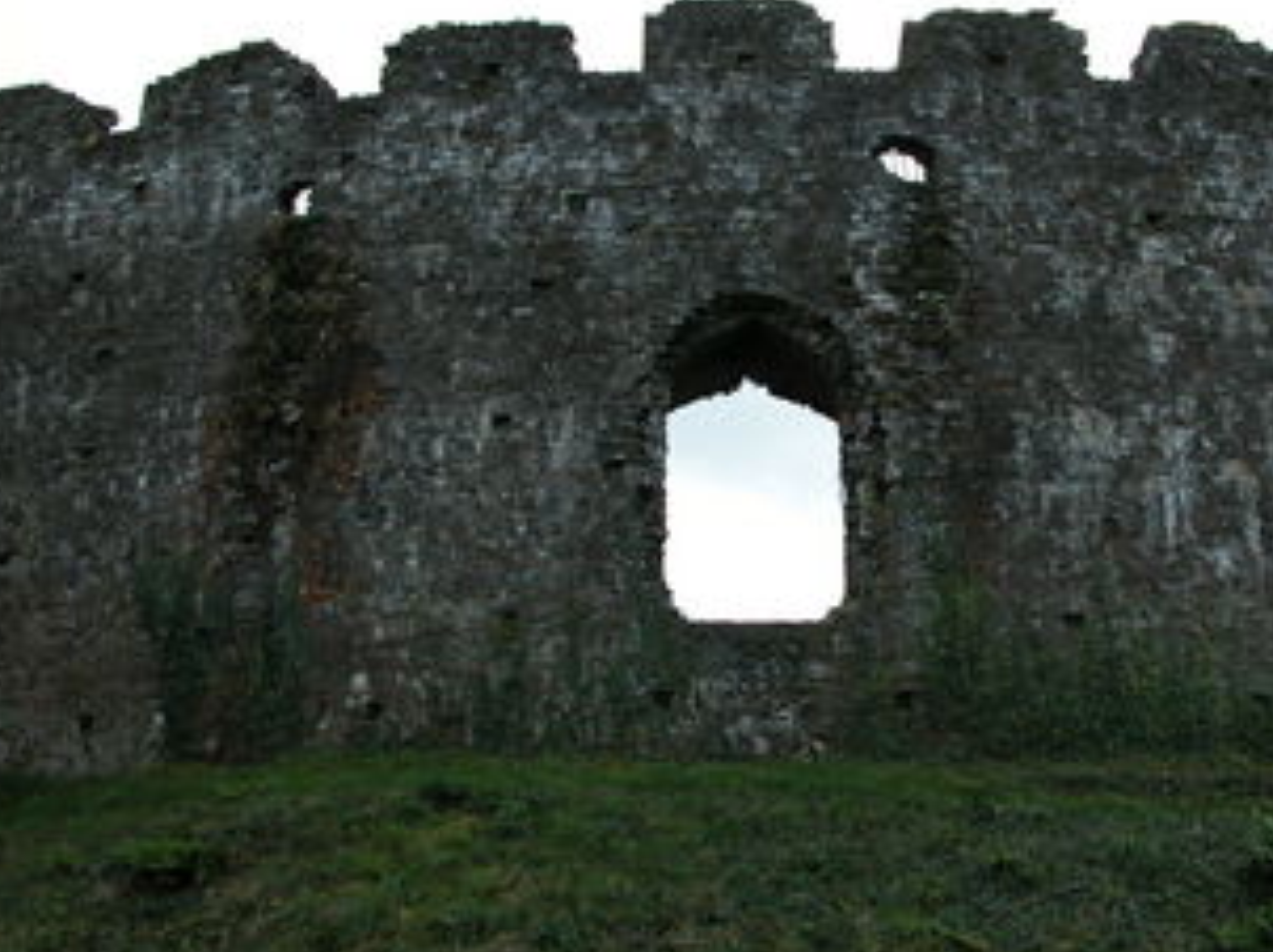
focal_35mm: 61
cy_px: 417
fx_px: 2241
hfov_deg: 31.7
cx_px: 708
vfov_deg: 24.0
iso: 100
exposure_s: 1/135
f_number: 5.3
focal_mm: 11.6
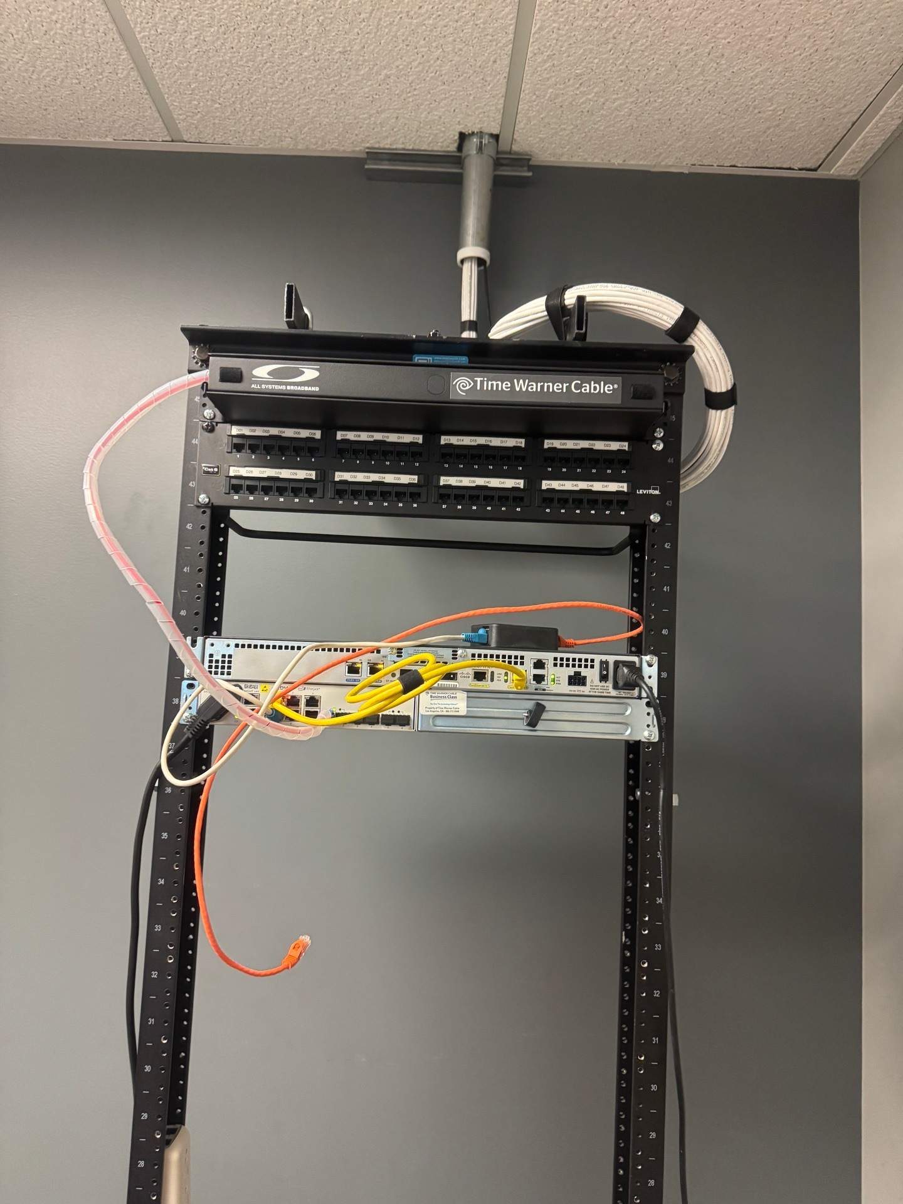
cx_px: 452
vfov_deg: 71.6
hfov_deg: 56.8
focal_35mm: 24
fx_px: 835
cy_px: 602
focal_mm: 6.76
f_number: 1.78
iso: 800
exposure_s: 1/60
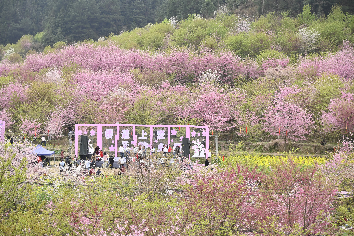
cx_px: 177
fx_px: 766
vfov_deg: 17.5
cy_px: 118
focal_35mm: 78
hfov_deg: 26.0
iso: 140
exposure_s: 1/350
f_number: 4.8
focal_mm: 78
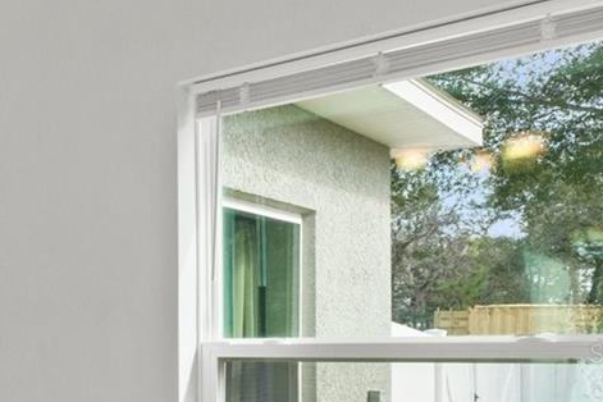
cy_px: 353
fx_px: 854
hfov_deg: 26.7
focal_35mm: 51
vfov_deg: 25.7
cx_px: -320
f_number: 8
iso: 400
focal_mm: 10
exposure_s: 1/25
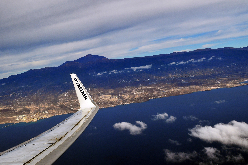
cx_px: 124
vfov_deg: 35.4
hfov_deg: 51.3
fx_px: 258
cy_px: 82
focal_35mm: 38
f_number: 11
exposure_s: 1/500
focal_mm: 25
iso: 280
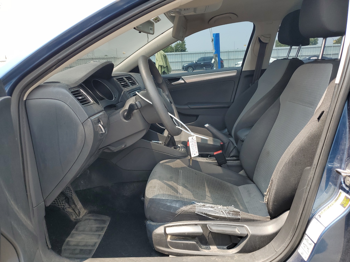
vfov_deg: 53.1
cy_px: 131
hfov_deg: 67.3
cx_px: 175
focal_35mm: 26
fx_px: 263
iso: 50
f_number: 1.5
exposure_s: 1/588
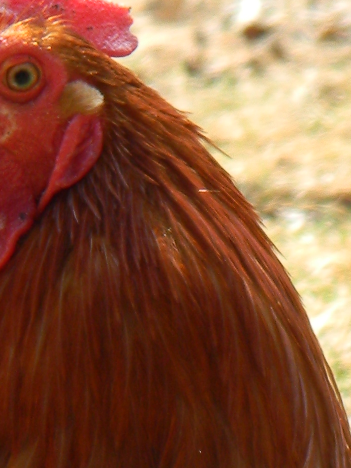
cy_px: 762
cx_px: 371
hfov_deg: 2.3
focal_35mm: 643
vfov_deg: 3.1
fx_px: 8691
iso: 80
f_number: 5
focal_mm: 26.8
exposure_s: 1/191
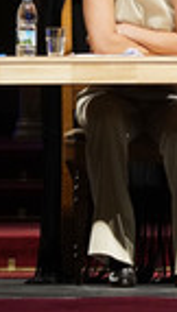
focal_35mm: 987
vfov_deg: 2.2
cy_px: 0
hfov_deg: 1.2
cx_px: 397
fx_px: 8192
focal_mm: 300
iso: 6400
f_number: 5.6
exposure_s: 1/200
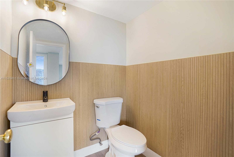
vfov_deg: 73.8
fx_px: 104
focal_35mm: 16
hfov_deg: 96.7
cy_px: 78
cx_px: 117
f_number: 4.5
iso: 400
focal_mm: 16
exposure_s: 1/100
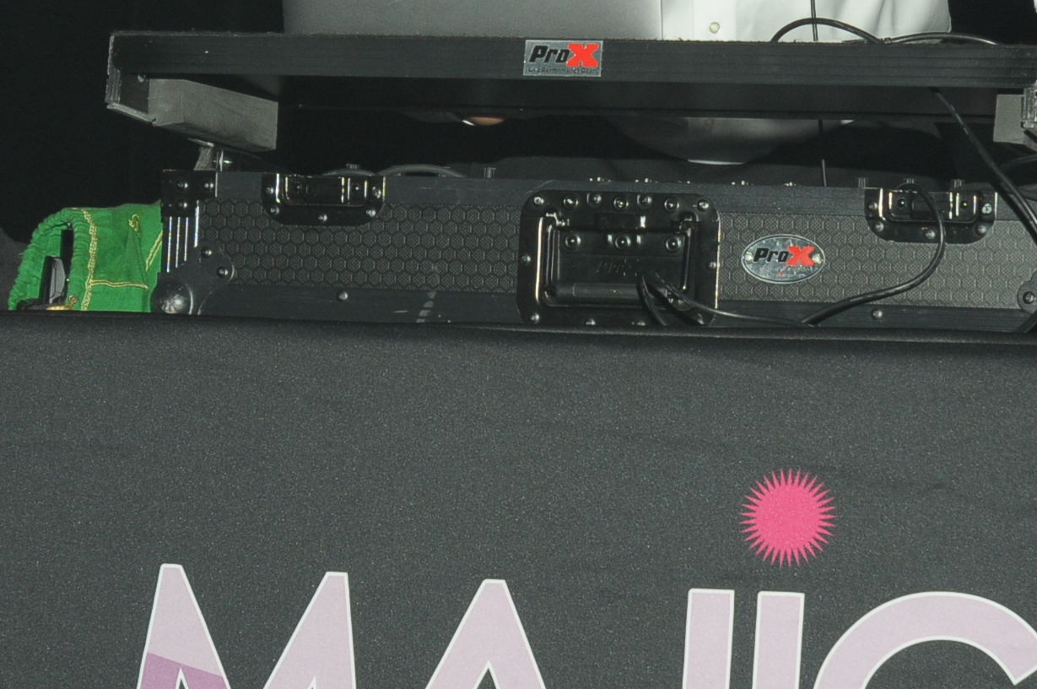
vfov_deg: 8.7
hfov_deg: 13.1
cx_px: 776
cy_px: 97
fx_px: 4516
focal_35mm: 157
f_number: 8
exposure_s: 1/80
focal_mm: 40
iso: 400
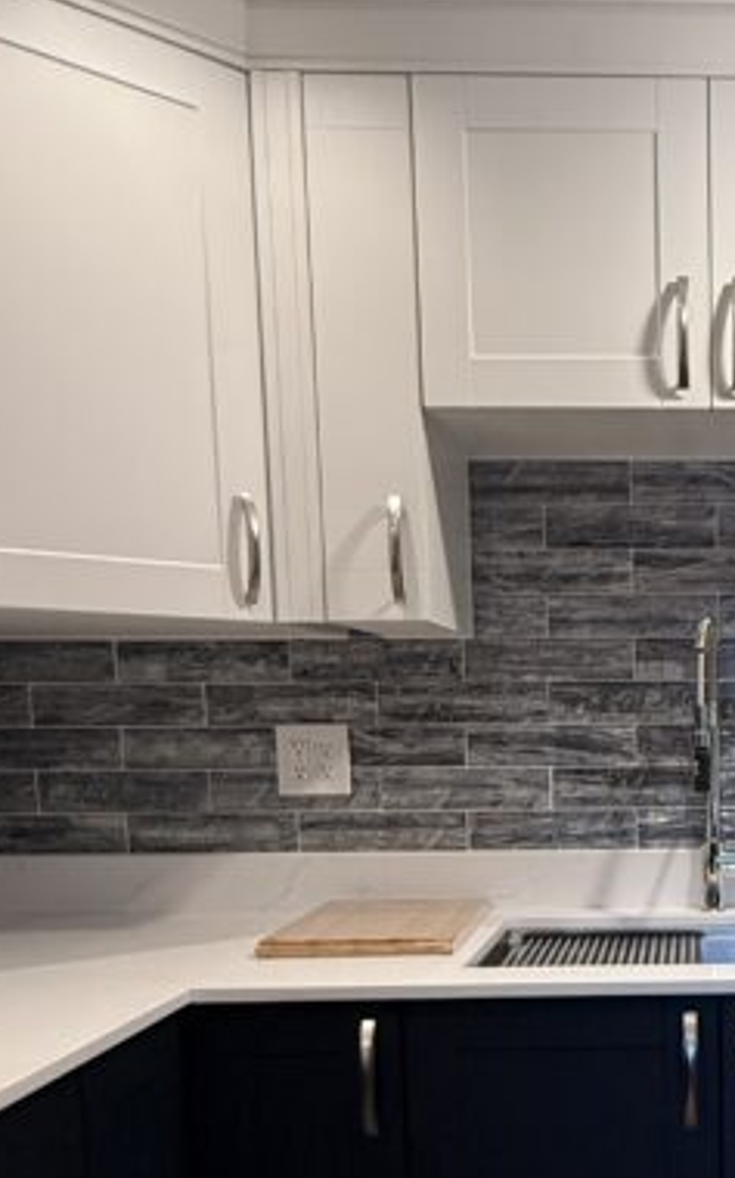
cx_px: 751
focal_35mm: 40
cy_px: 877
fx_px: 1284
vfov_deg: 47.5
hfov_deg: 29.6
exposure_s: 1/120
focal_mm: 2.22
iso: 320
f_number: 2.2
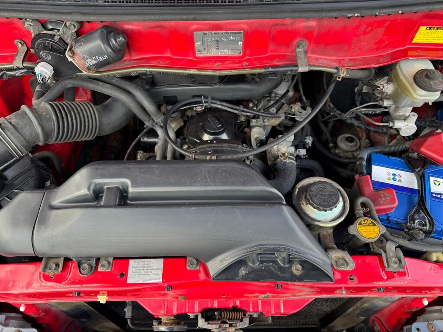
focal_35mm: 24
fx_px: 307
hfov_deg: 71.6
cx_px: 222
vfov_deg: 56.8
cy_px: 166
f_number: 1.78
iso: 64
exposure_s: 1/121
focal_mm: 6.76
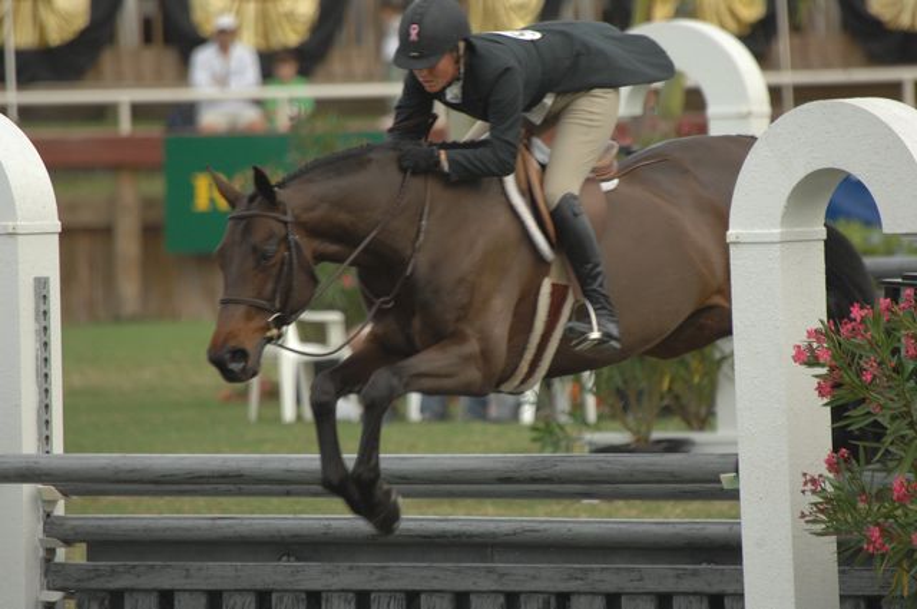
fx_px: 19080
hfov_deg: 2.8
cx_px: 458
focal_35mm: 750
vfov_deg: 1.8
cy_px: 304
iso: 400
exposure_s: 1/400
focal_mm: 500
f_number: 6.3
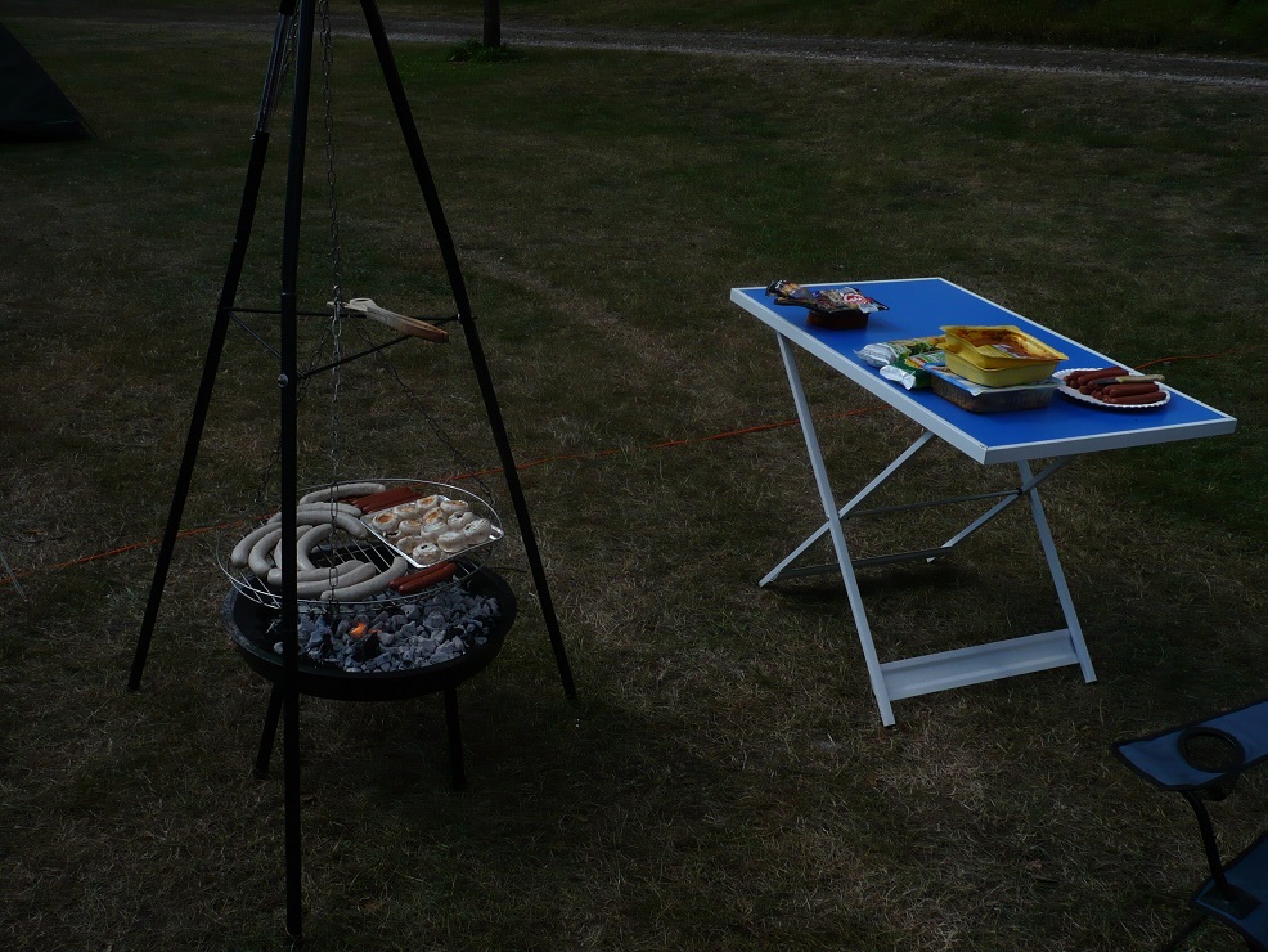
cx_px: 634
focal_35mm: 35
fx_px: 1282
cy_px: 476
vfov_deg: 40.7
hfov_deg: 52.6
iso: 100
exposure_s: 1/400
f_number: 8
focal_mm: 5.8
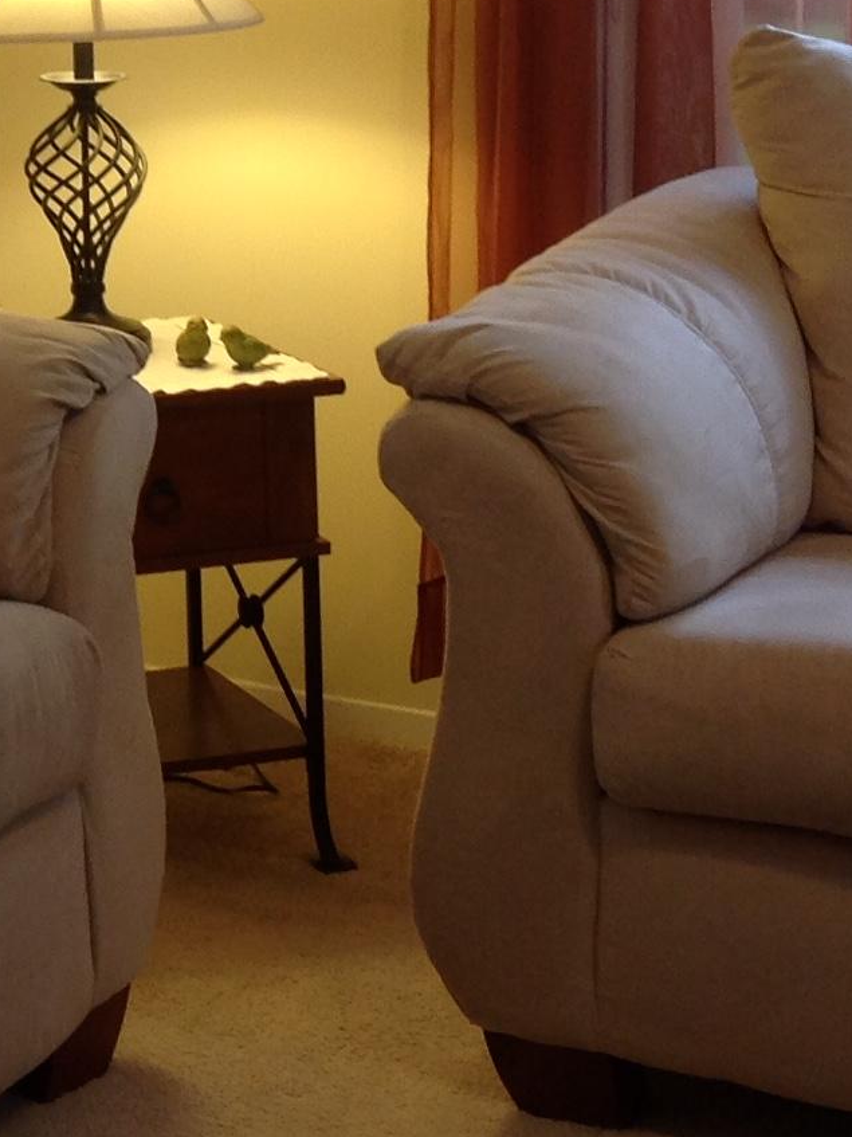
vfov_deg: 18.1
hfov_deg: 13.3
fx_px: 3512
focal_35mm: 107
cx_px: -314
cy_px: 98
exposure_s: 1/30
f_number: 2.4
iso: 64
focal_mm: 4.28
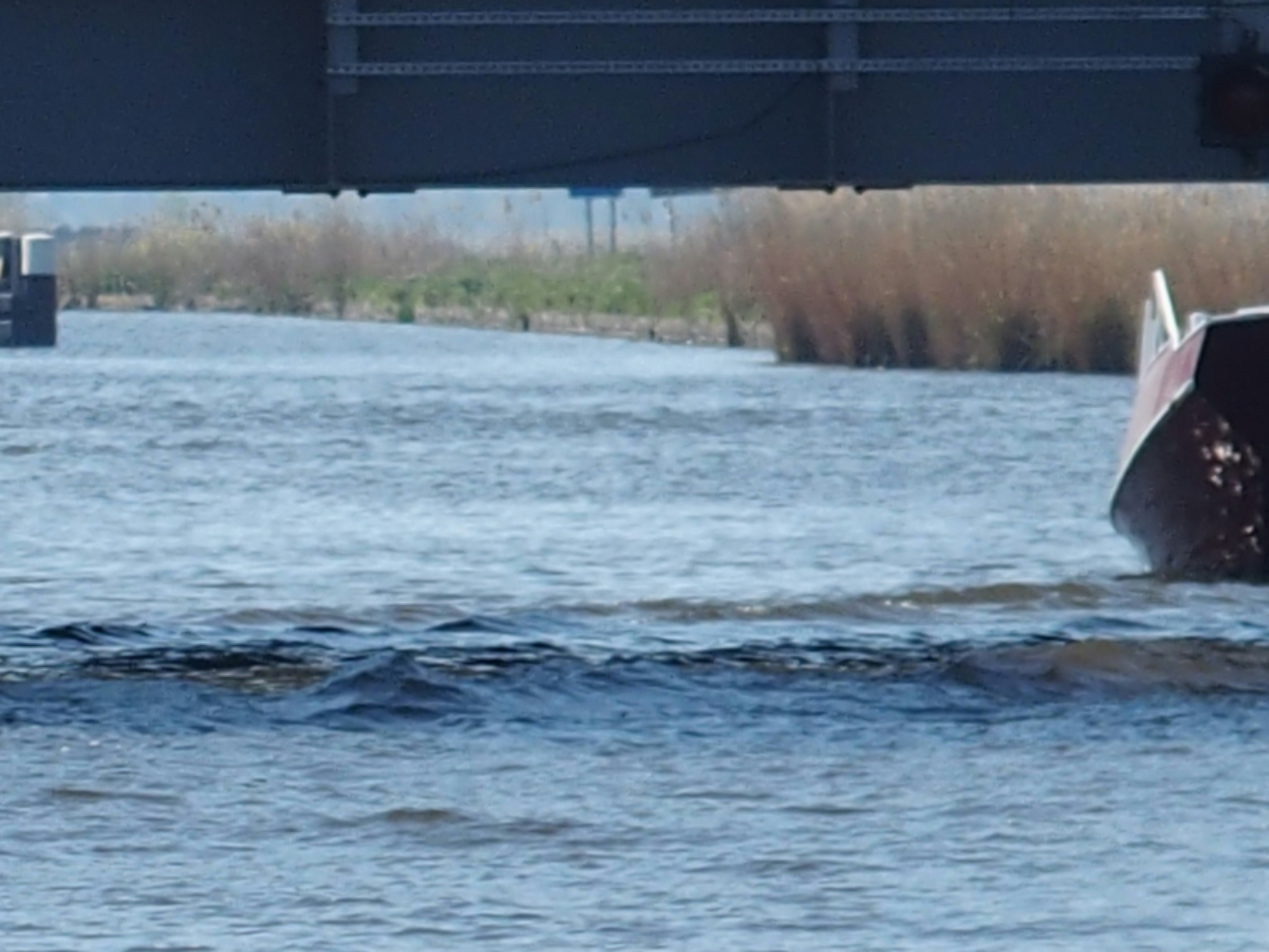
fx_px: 36702
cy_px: 194
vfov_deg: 1.5
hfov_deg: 2.0
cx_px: -1090
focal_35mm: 1001
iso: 100
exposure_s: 1/500
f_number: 5
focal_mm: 42.5
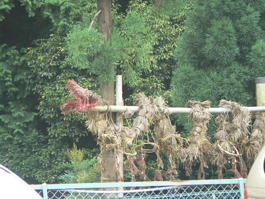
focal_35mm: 230
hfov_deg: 8.6
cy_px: 100
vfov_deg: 6.5
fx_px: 1761
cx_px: 132
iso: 100
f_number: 4
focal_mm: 38.3
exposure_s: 1/100
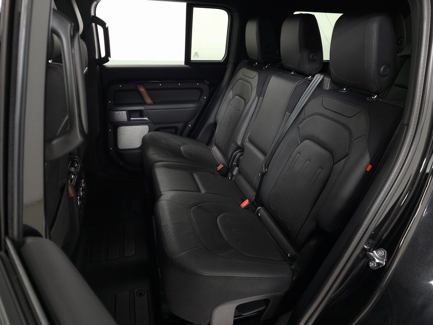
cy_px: 159
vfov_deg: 56.8
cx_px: 223
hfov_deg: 71.6
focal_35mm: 24
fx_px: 300
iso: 250
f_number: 1.7
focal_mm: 6.3
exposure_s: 1/60
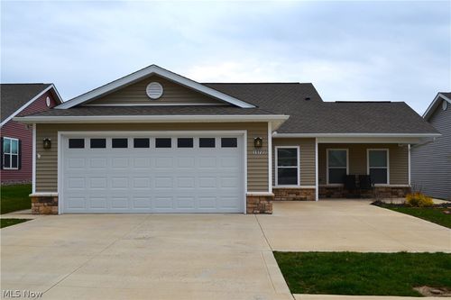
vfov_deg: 36.8
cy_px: 150
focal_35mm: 36
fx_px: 451
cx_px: 226
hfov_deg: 53.1
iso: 100
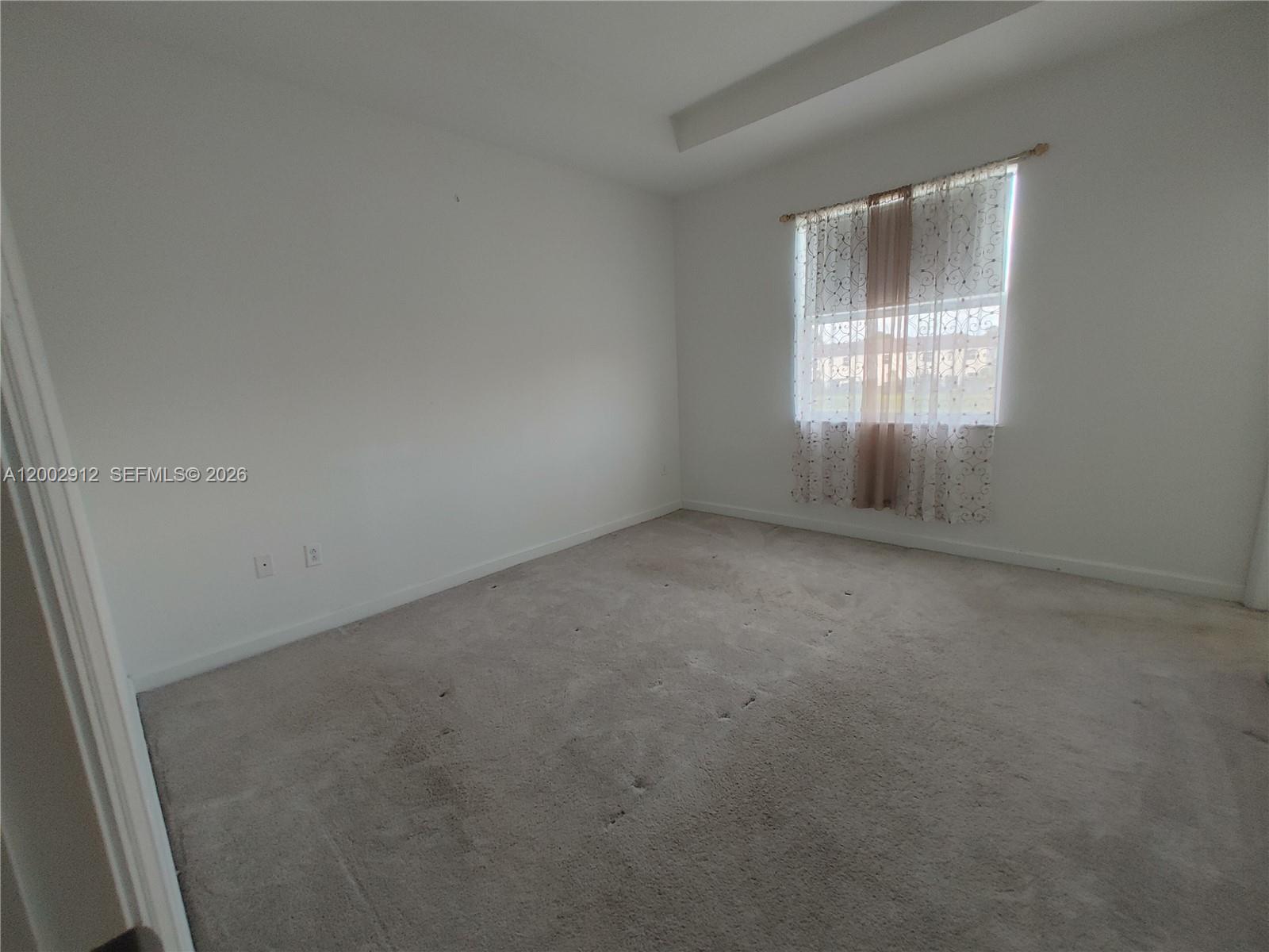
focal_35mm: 15
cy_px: 476
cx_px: 634
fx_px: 550
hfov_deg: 98.2
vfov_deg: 81.7
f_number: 1.9
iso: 400
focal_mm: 1.78
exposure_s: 1/24
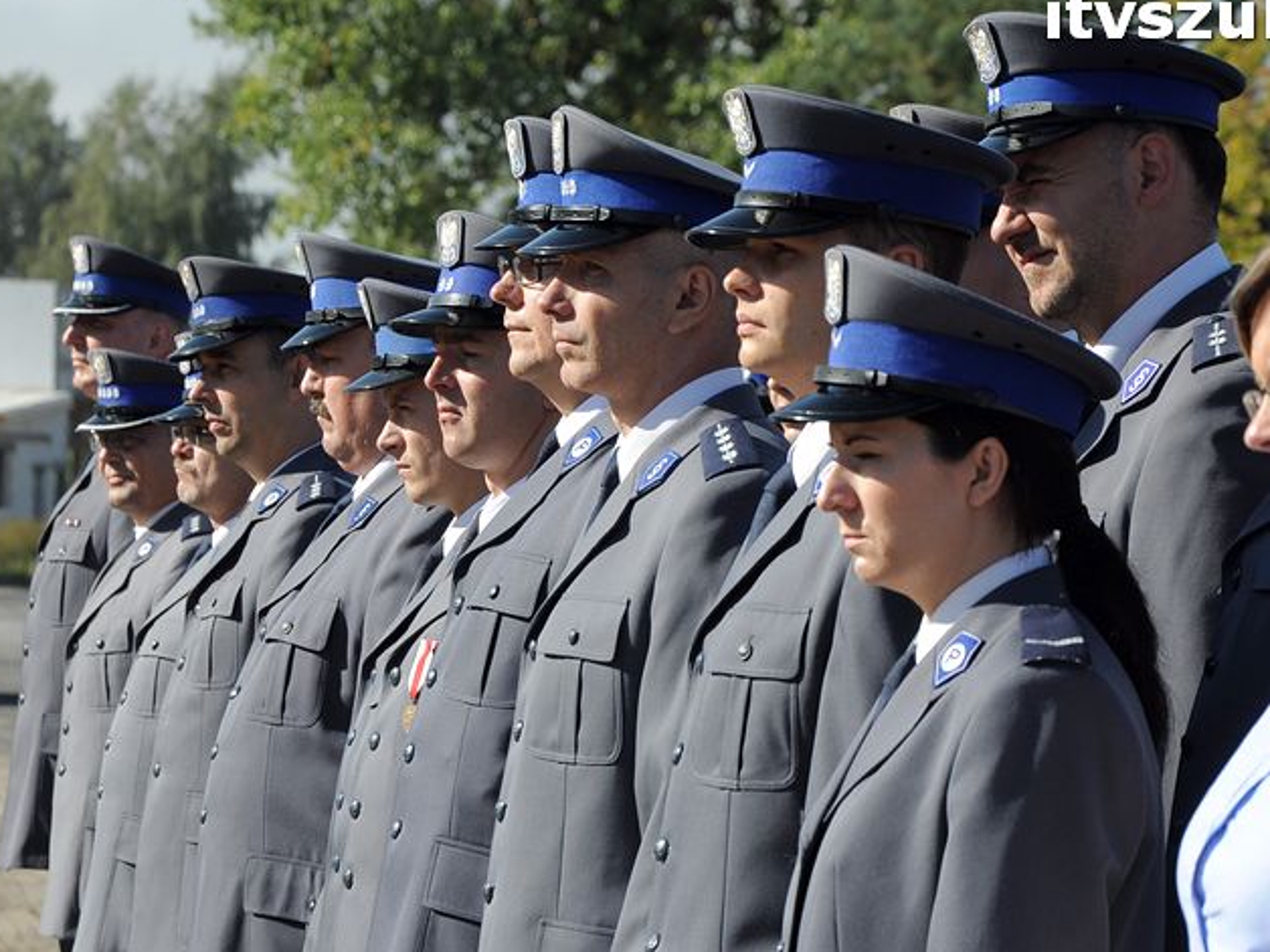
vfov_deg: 7.3
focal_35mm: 205
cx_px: 641
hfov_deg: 9.7
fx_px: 7508
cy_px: 525
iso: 400
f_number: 8
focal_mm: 105
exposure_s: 1/1000
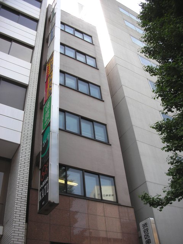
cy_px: 122
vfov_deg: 52.6
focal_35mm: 35
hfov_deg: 40.7
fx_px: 247
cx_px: 92
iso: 50
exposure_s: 1/224
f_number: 3
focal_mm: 5.8
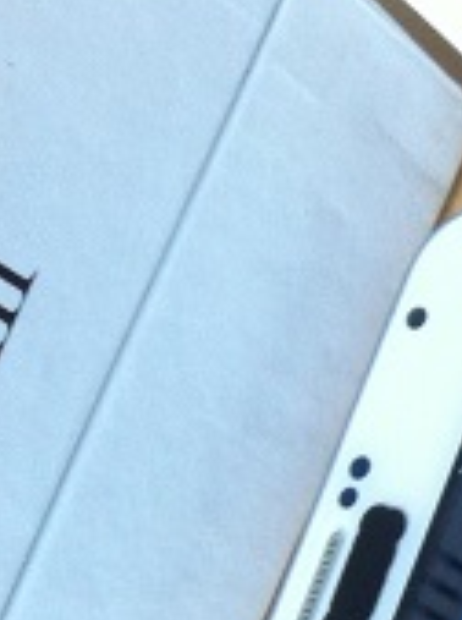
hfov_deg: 9.0
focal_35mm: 145
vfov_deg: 12.9
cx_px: 1159
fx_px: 2590
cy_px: 917
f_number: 2.8
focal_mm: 3.85
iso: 100
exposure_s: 1/17
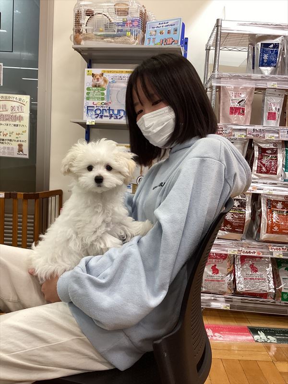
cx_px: 144
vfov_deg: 58.4
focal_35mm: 31
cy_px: 192
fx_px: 344
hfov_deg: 45.4
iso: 100
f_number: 2.4
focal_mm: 3.3
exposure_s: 1/50
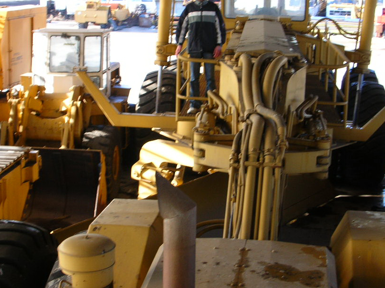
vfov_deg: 18.9
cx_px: 186
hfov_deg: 25.0
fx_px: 867
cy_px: 118
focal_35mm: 78
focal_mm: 10.2
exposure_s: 1/60.5
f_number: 3.6
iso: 50
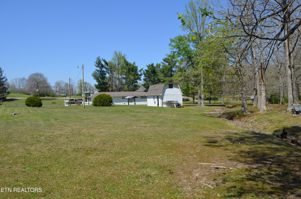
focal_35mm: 30
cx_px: 150
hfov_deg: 62.0
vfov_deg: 43.4
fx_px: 250
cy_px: 100
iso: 100
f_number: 8
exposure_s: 1/250
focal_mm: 20
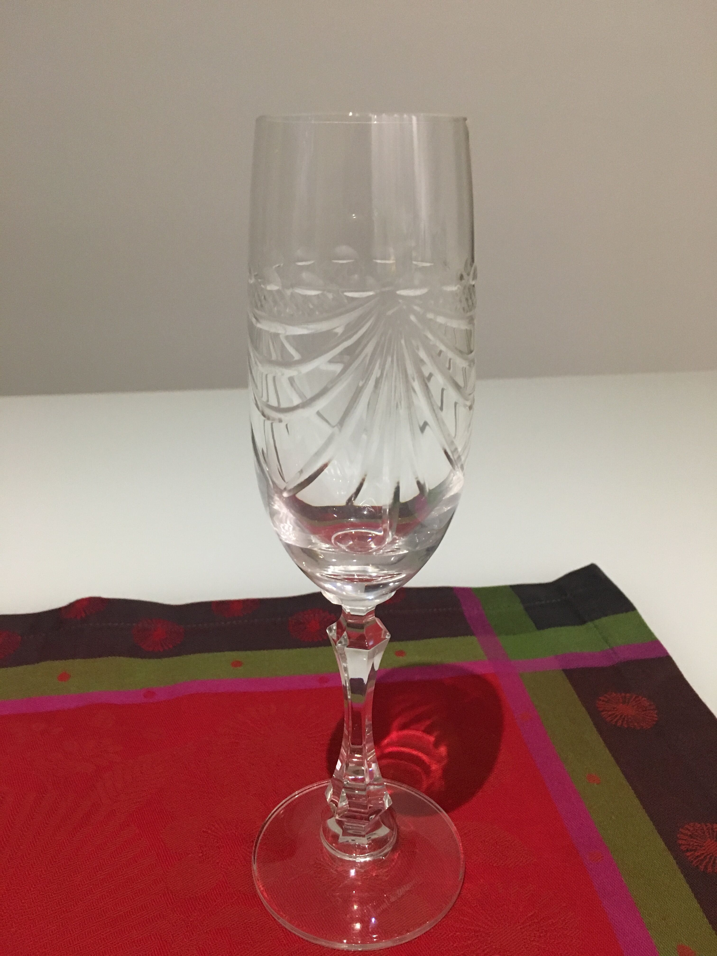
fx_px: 801
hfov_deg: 48.2
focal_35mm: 29
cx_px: 358
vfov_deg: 61.7
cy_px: 478
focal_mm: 4.15
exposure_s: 1/20
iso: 200
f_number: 2.2
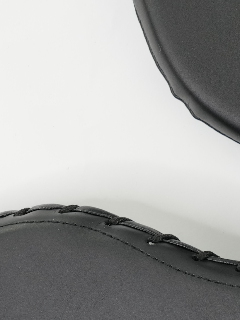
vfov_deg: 10.0
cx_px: 371
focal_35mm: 198
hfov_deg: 7.4
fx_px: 1831
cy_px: 274
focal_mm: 50
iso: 400
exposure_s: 1/80
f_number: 6.3
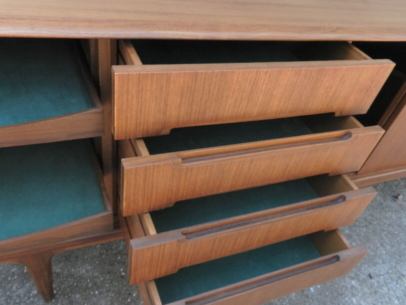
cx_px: 208
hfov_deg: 61.7
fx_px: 340
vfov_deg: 48.0
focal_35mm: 29
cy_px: 182
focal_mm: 4
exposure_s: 1/320
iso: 160
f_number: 3.5
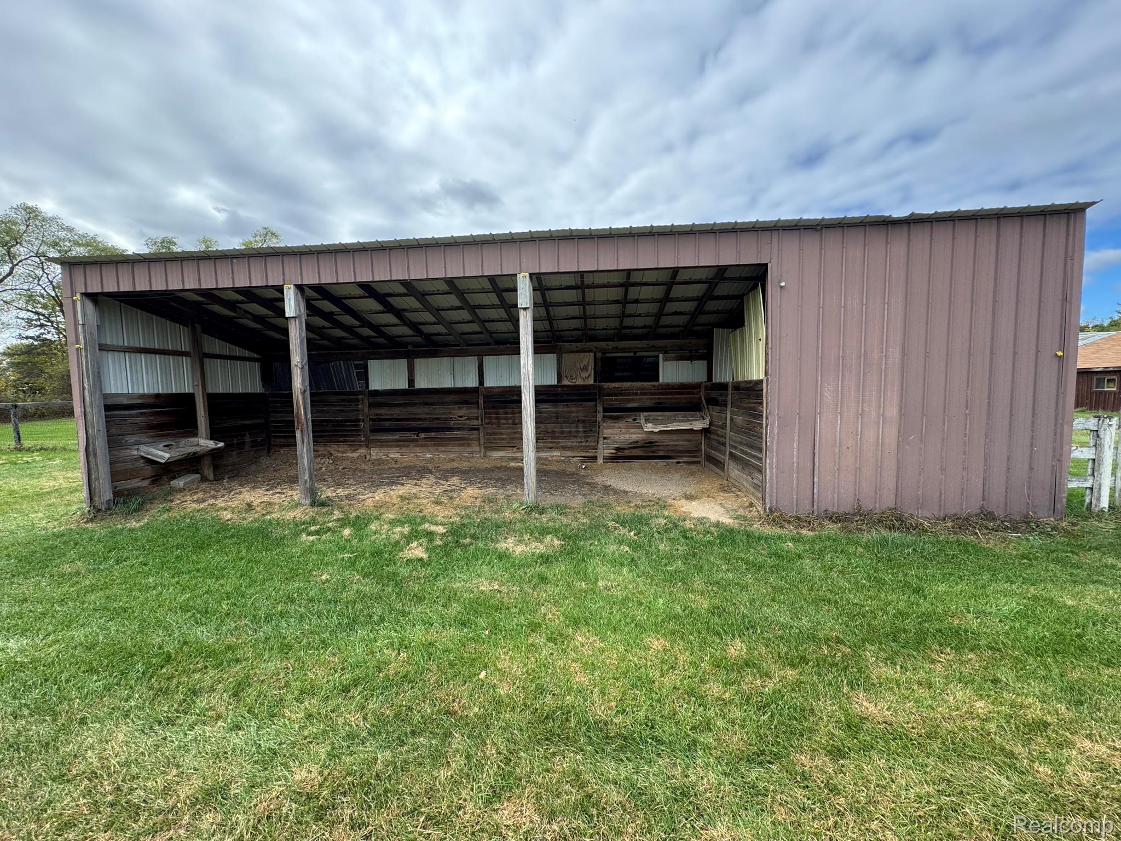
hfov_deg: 102.1
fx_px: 453
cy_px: 420
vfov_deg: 85.7
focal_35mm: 14
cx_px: 560
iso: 40
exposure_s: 1/318
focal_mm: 2.22
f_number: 2.2
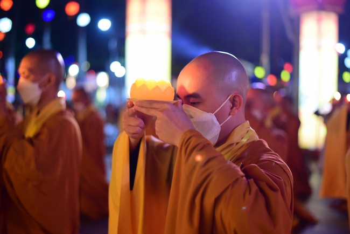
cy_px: 117
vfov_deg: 27.0
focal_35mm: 50
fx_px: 486
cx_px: 175
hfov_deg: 39.6
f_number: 1.8
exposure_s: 1/30
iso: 1000
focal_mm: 50
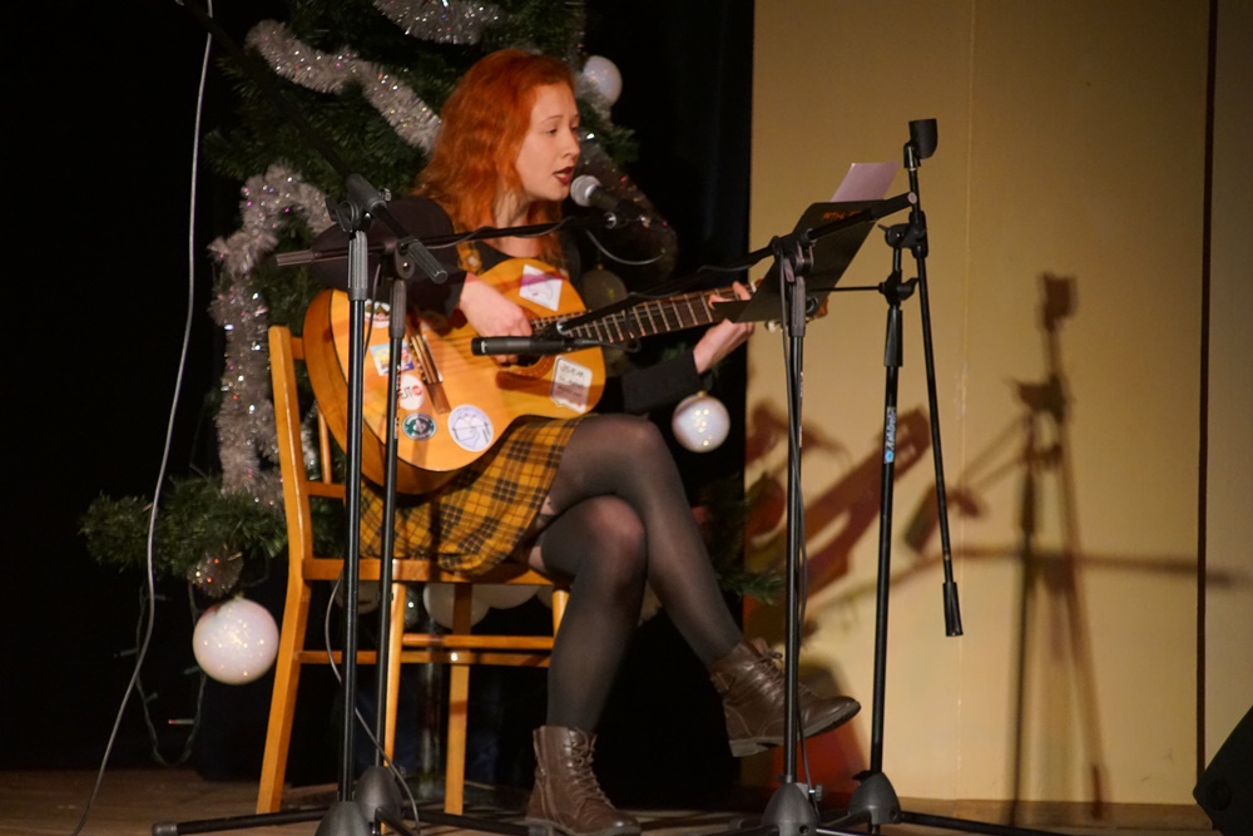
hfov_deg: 9.8
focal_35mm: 210
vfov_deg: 6.5
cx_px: 626
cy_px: 418
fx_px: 7310
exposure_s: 1/125
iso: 3200
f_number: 5.6
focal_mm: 140
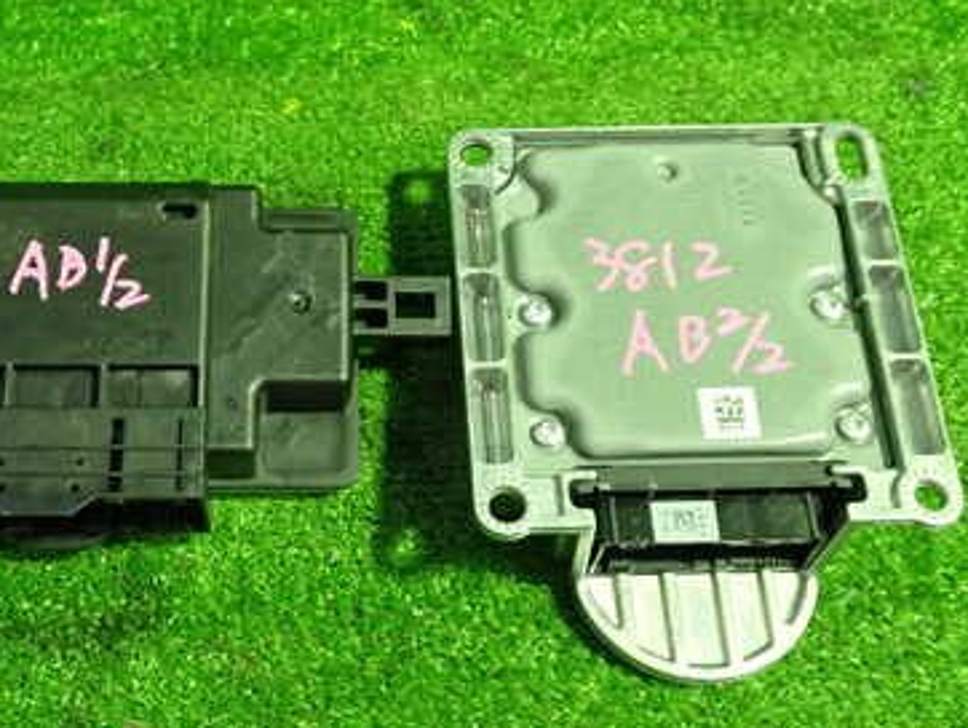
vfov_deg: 27.5
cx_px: 348
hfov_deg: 35.9
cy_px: 340
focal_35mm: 53
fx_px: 1483
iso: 400
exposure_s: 1/30
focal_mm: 5.79
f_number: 2.4
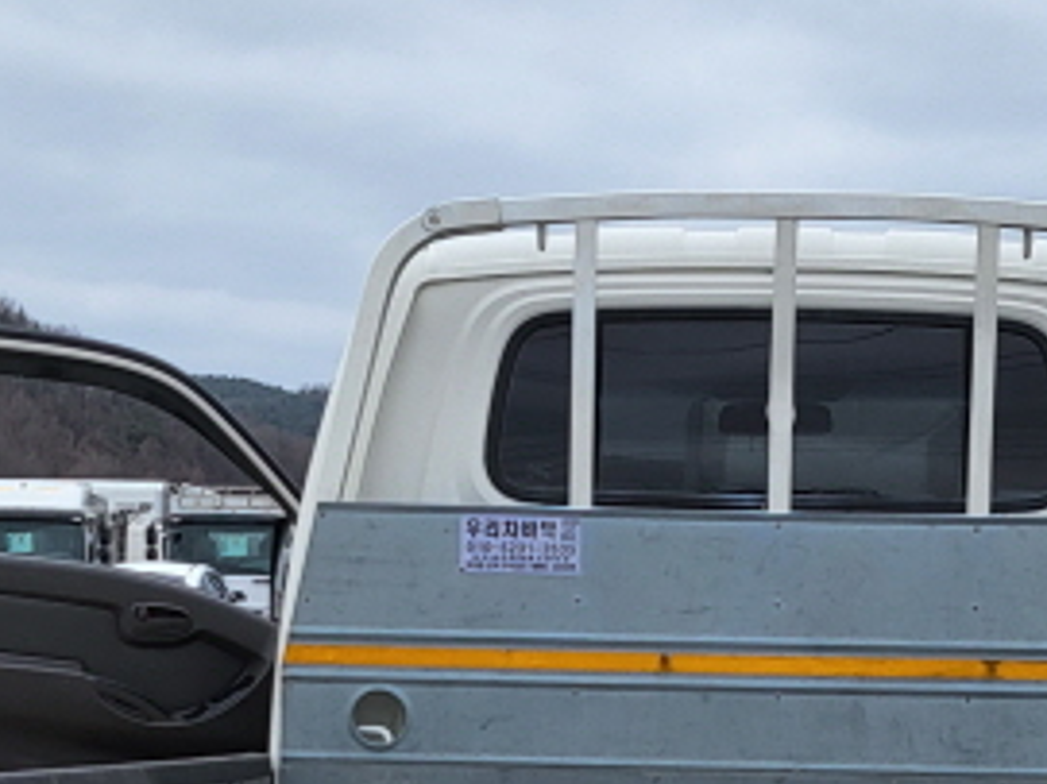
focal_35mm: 96
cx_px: 719
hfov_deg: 20.4
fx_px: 2902
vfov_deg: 14.9
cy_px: 911
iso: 50
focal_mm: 4.25
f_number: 1.8
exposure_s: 1/843
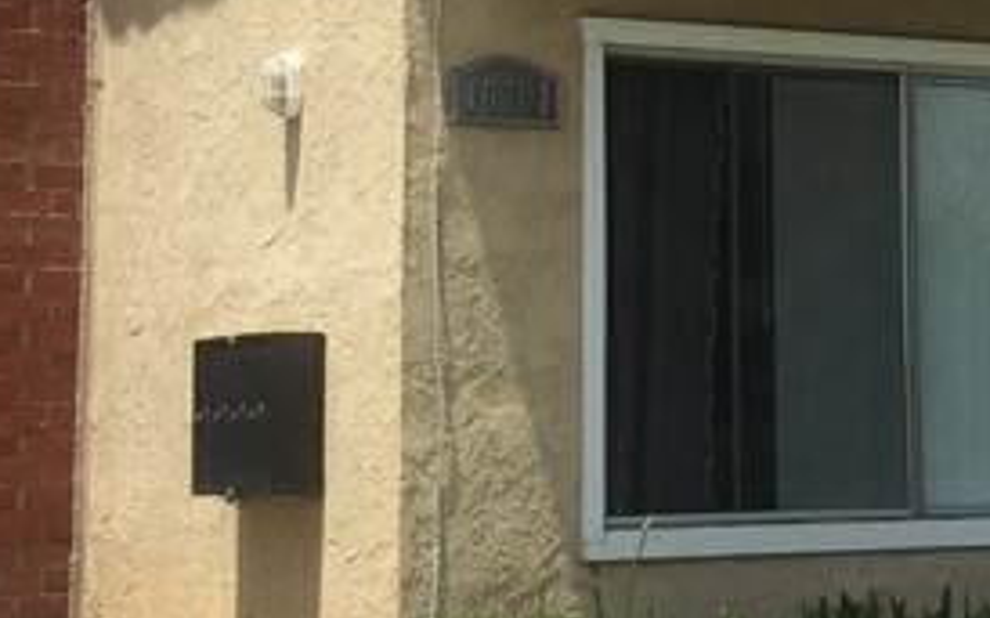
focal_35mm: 115
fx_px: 3102
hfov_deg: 18.0
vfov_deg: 11.2
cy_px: -98
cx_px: 762
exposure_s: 1/2198
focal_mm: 4.15
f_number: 2.2
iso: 32
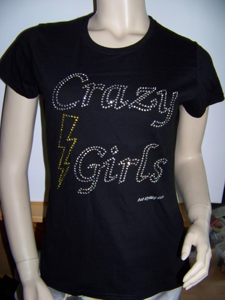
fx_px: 312
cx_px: 112
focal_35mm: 36
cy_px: 150
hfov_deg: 39.7
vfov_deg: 51.4
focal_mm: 5.85
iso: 200
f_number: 2.8
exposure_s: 1/30
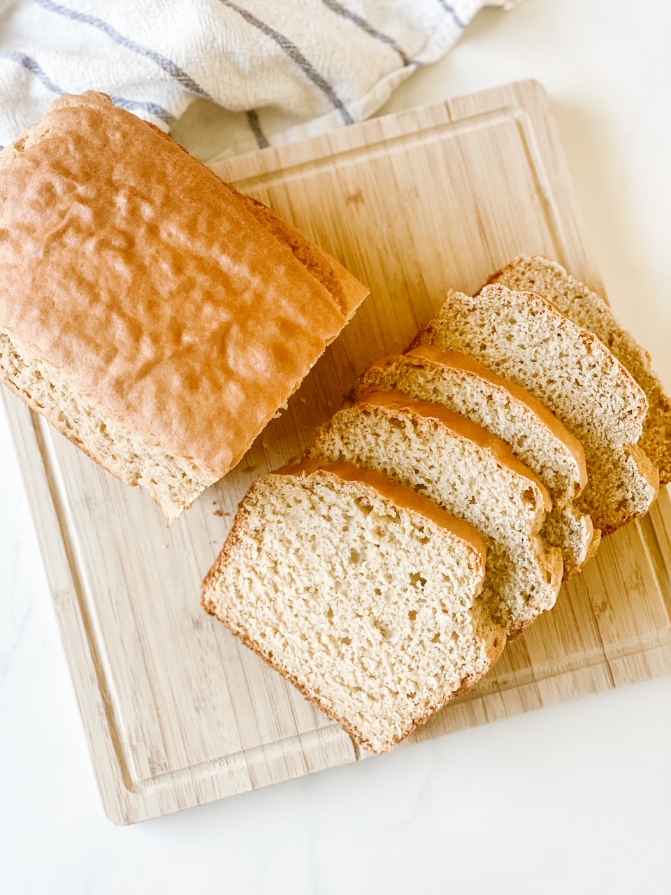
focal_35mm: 52
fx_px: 1344
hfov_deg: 28.0
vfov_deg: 36.8
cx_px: 336
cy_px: 448
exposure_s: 1/120
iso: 200
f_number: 2
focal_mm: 6
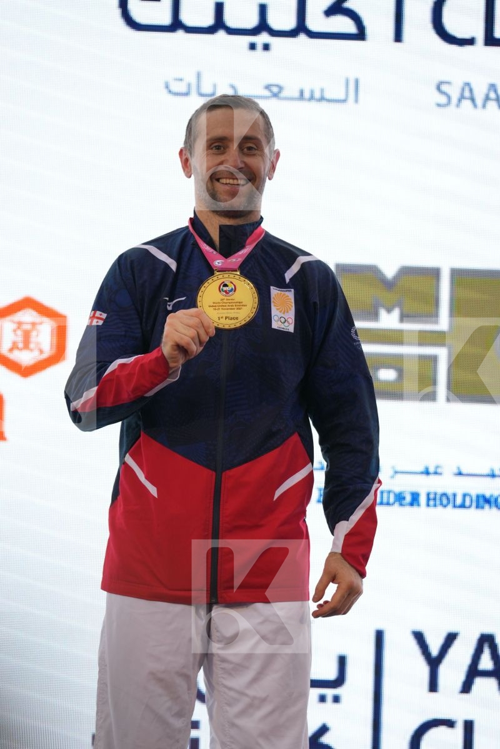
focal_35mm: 279
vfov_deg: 7.4
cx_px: 250
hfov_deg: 4.9
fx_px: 5812
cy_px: 374
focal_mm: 186
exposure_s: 1/250
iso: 400
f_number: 2.8
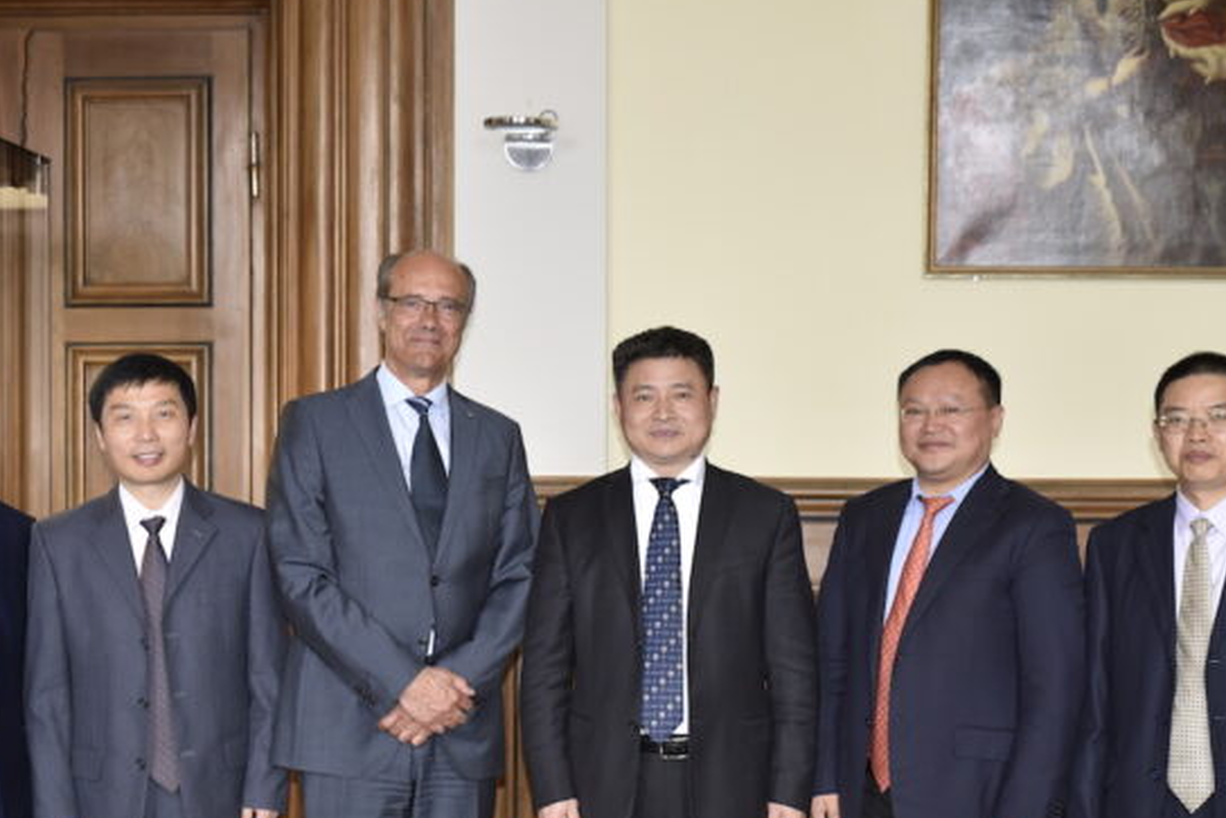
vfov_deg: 20.9
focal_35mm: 65
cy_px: 474
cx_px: 523
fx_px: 2214
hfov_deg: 30.9
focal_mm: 46
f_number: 4
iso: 800
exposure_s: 1/60
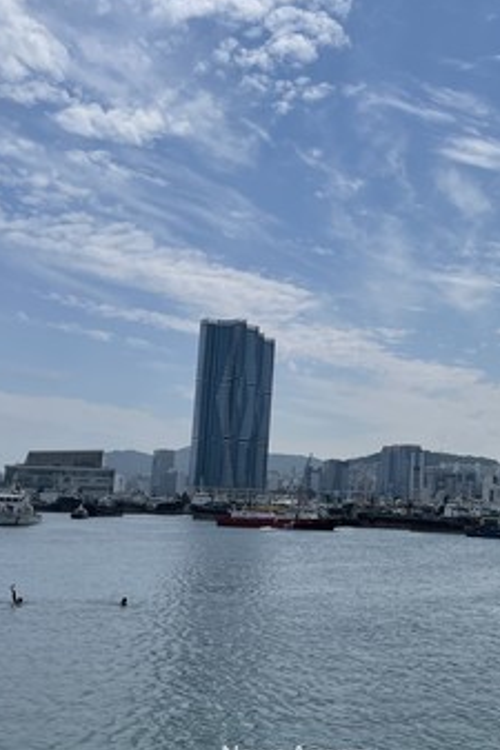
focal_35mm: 48
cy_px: 366
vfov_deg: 41.1
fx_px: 1001
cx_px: 464
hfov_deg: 26.9
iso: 32
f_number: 1.6
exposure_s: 1/9091
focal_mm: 4.2
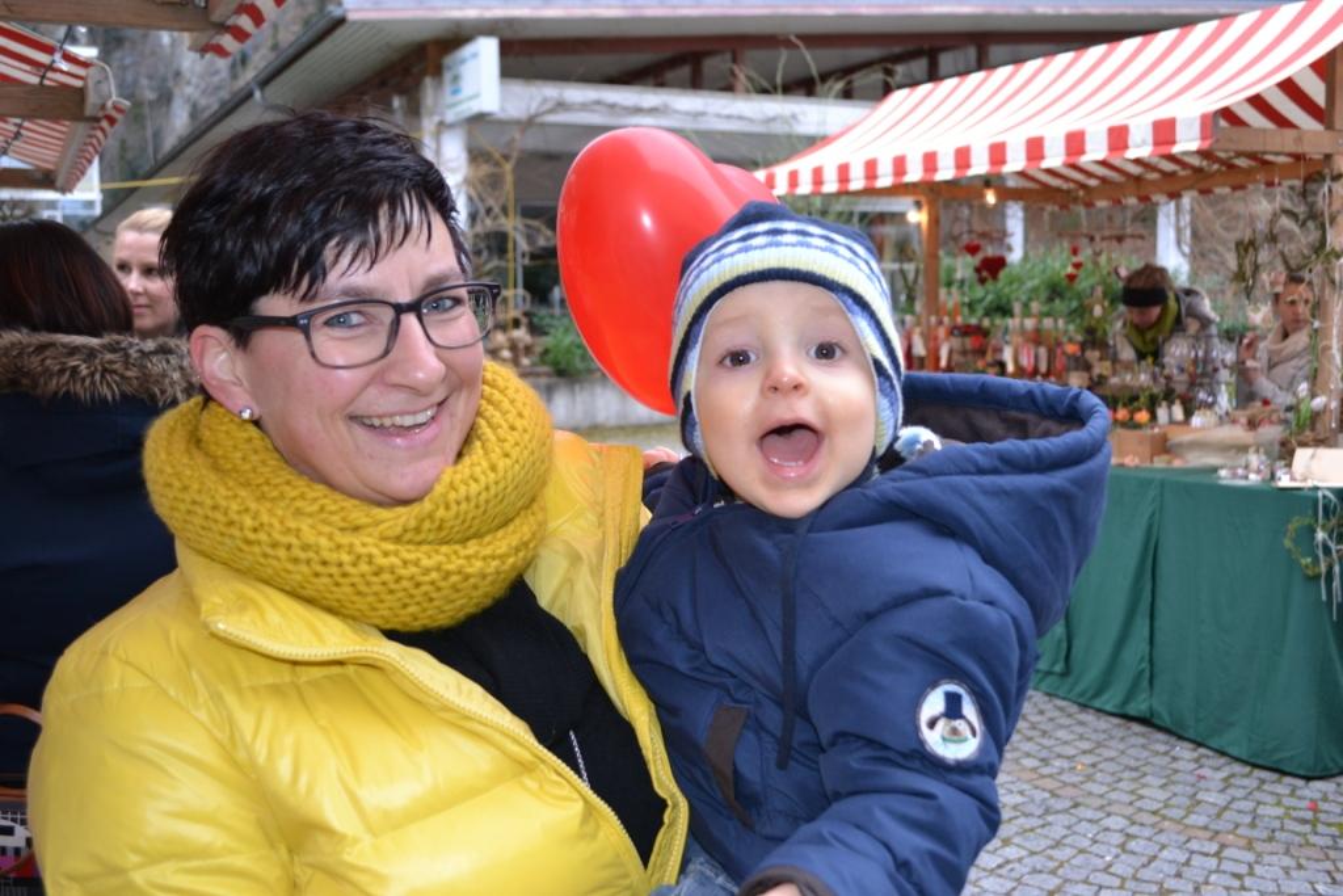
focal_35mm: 33
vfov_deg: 40.0
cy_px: 448
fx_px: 1231
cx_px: 672
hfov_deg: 57.2
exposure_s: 1/100
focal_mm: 22
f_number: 4
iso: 400
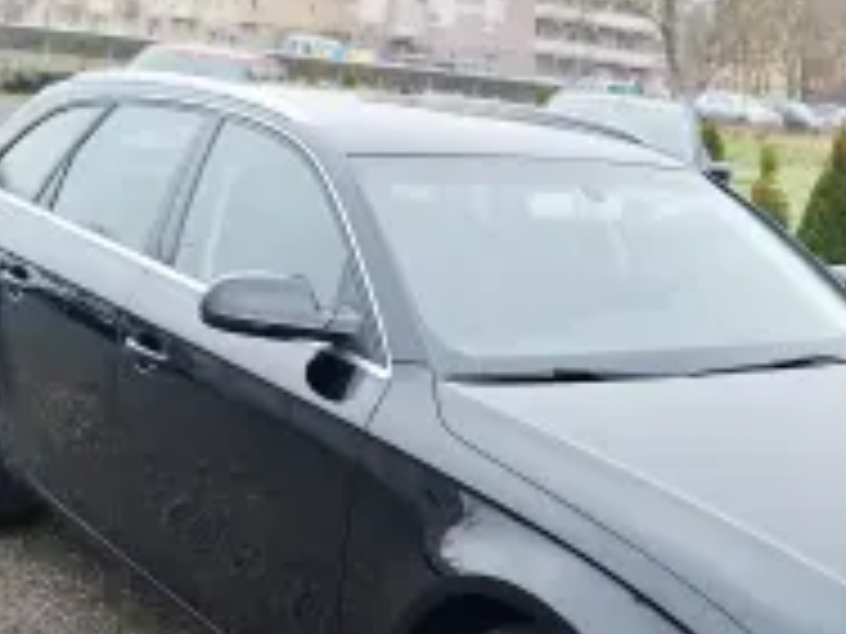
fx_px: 1075
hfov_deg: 41.3
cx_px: 662
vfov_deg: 32.9
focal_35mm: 44
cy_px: 288
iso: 40
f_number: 1.8
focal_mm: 5.54
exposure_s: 1/414
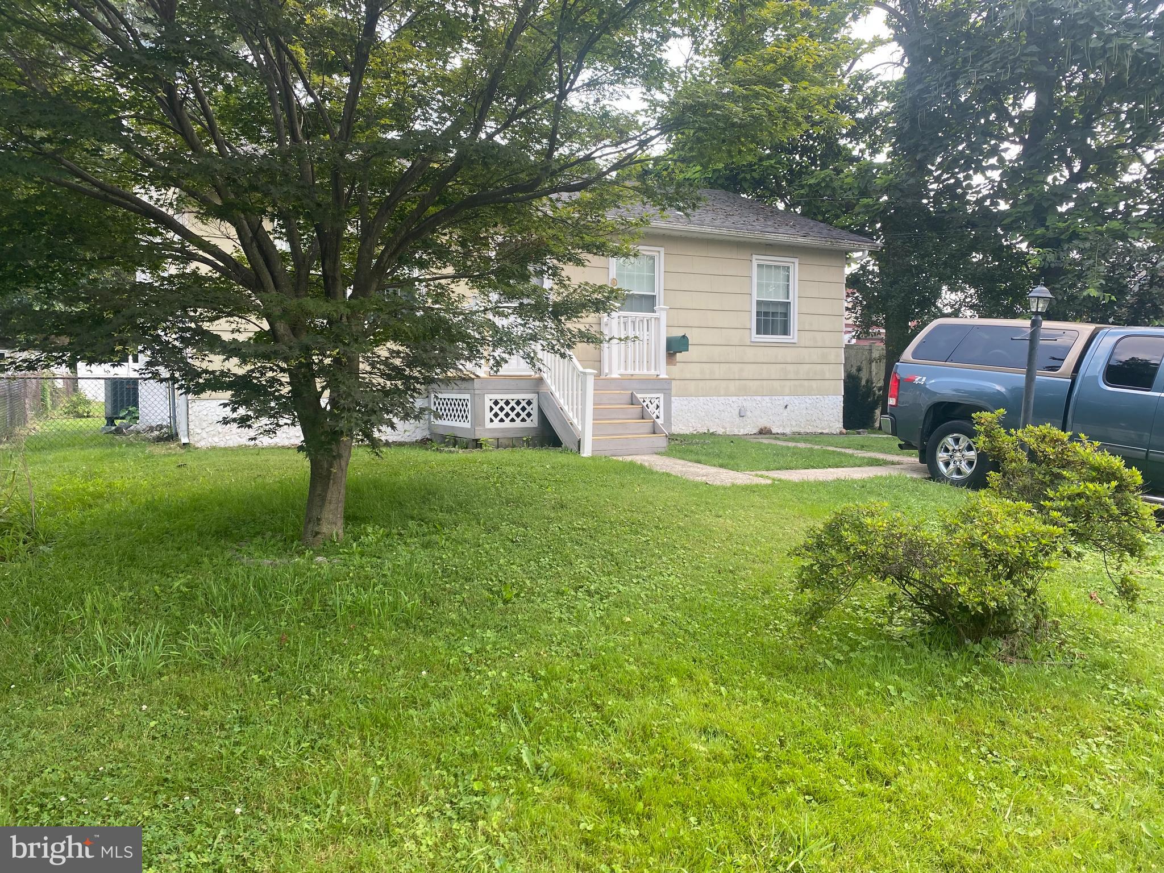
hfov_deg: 67.3
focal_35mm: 26
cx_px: 582
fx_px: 874
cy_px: 436
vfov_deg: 53.1
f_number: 1.8
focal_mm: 4.25
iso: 32
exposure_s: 1/333
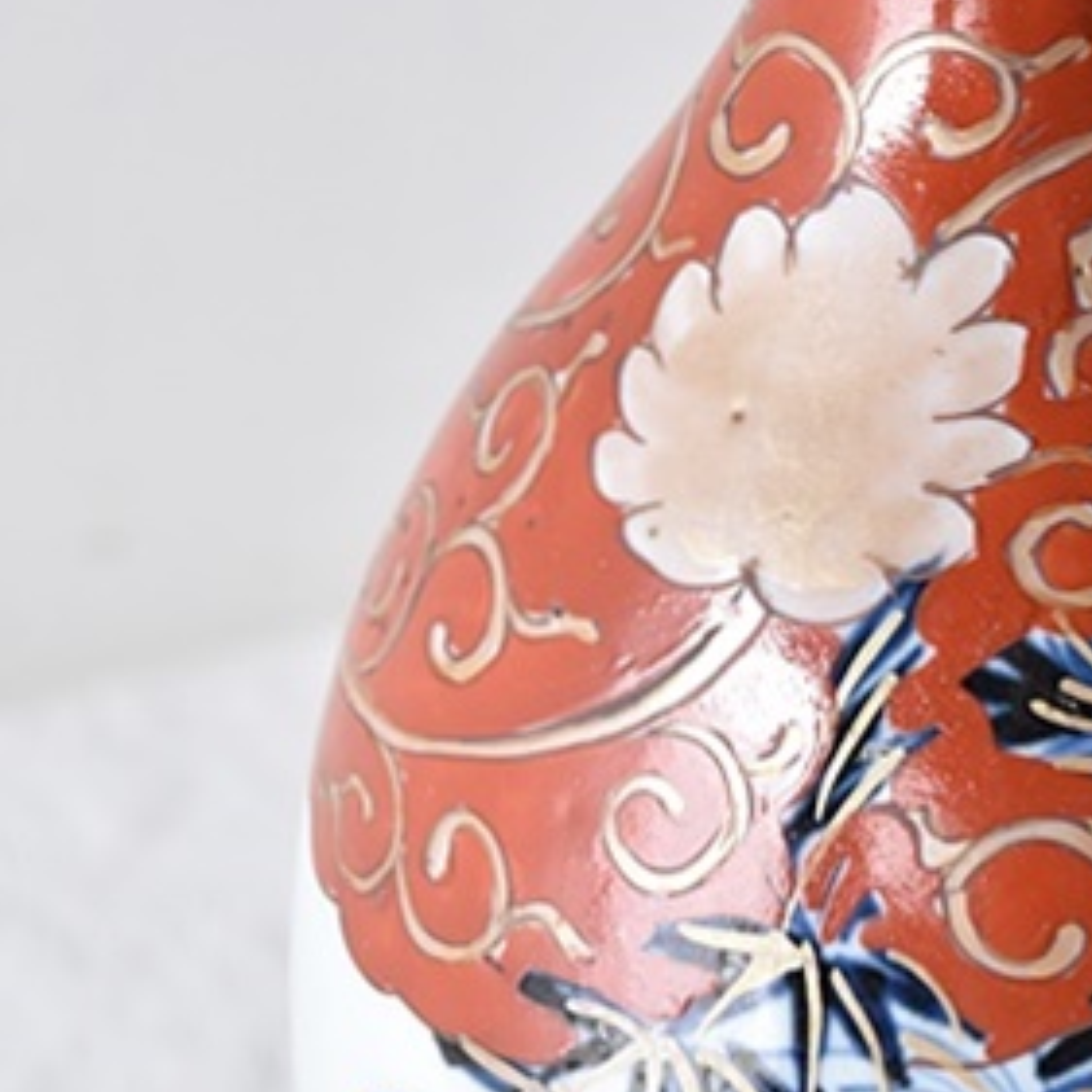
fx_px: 6679
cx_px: 1053
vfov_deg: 9.3
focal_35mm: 187
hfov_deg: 9.3
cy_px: 404
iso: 800
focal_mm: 55
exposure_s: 1/40
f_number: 5.6
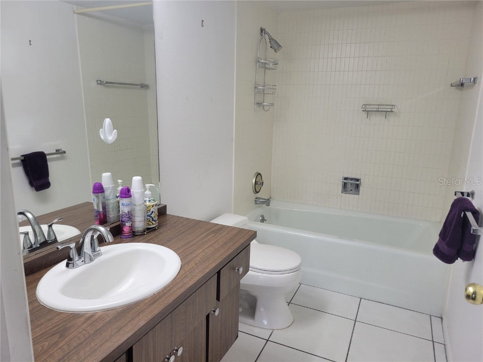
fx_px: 363
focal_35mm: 26
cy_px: 181
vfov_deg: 53.1
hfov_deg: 67.3
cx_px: 242
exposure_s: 1/120
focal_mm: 5.4
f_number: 1.8
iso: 100
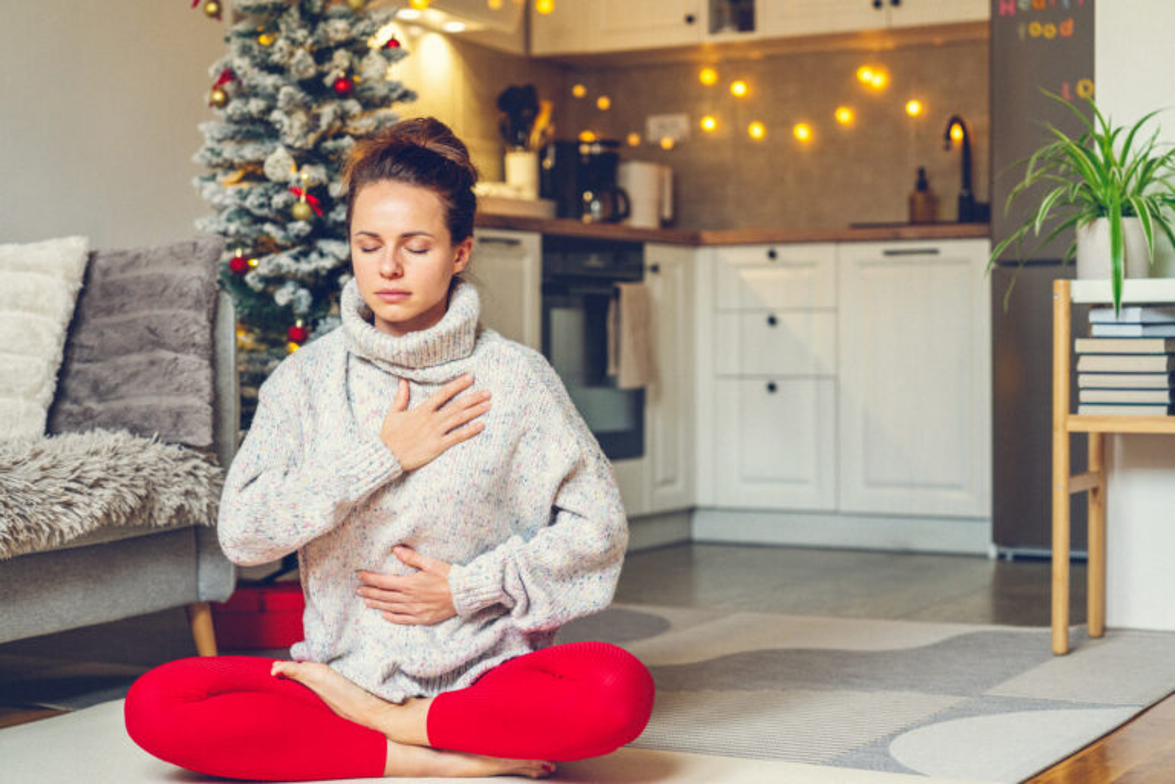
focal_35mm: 65
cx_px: 588
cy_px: 392
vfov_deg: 20.9
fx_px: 2121
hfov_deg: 31.0
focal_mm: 65
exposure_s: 1/100
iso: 500
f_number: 2.8
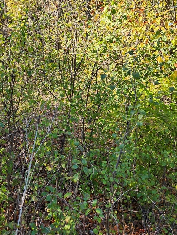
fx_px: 252
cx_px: 54
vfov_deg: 48.4
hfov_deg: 38.1
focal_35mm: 37
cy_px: 63
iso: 20
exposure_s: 1/347
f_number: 1.8
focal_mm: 5.4
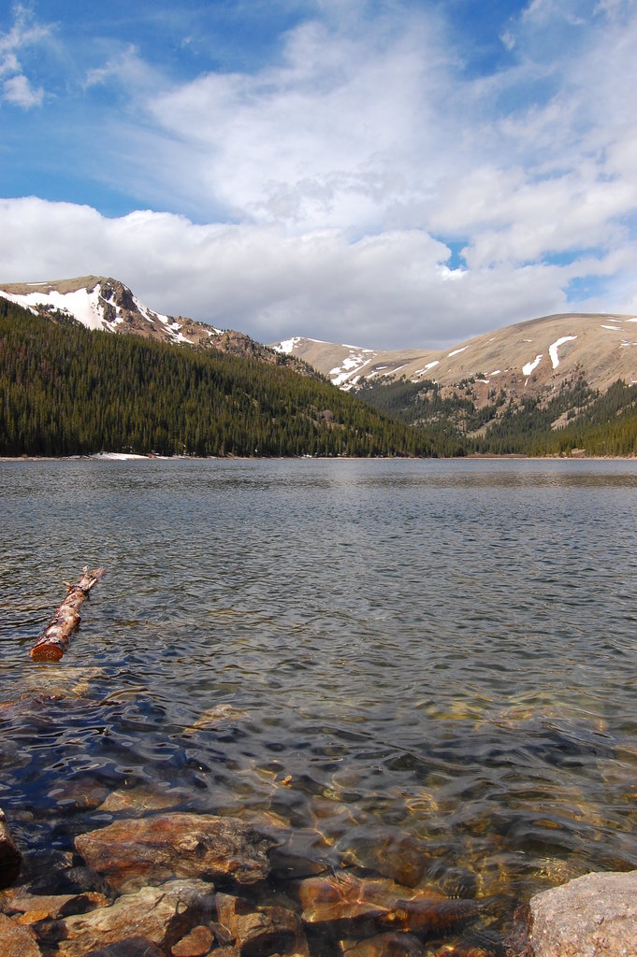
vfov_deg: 67.4
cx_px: 318
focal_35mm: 27
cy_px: 478
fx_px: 718
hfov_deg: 47.9
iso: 400
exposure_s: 1/500
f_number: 11
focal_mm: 18
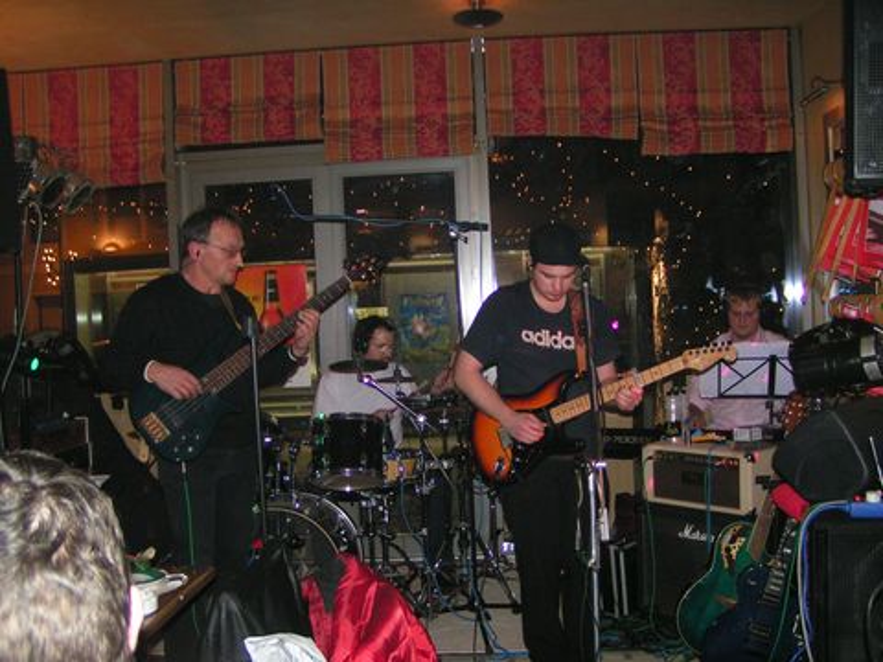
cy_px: 331
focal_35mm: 38
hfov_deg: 49.0
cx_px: 442
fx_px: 969
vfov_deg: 37.7
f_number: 2.8
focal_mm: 5.8
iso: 200
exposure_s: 1/40
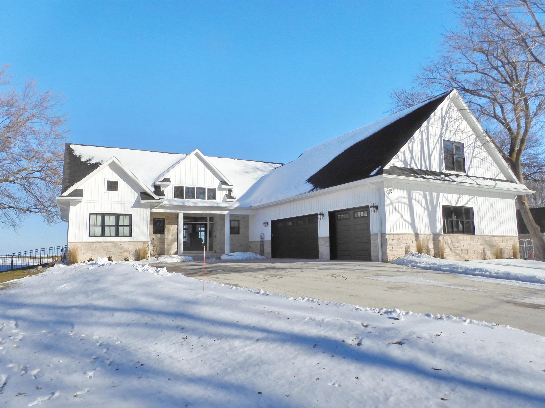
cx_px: 272
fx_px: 378
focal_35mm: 24
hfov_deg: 71.6
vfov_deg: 56.8
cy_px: 204
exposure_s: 1/1600
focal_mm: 4.3
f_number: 4.5
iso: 100
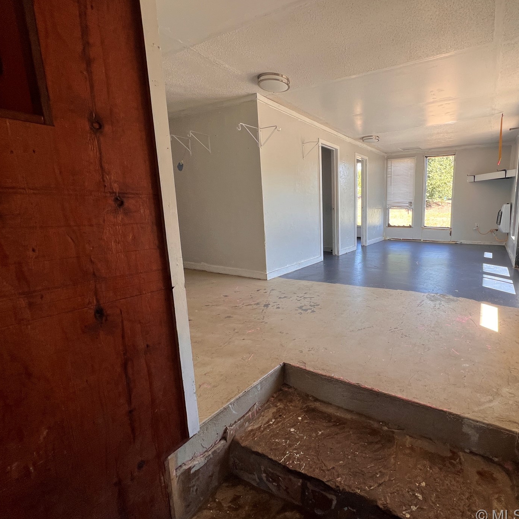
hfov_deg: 84.4
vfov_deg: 87.4
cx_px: 346
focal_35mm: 16
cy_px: 261
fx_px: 271
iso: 50
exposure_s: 1/99
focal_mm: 1.57
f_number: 1.8
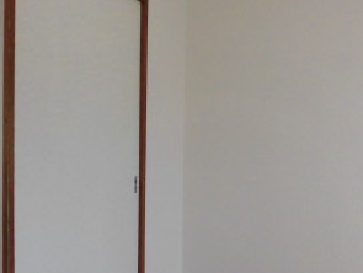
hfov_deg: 36.5
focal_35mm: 52
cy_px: 223
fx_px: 546
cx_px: 234
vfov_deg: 27.5
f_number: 3.1
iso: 100
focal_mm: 4.3
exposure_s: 1/125
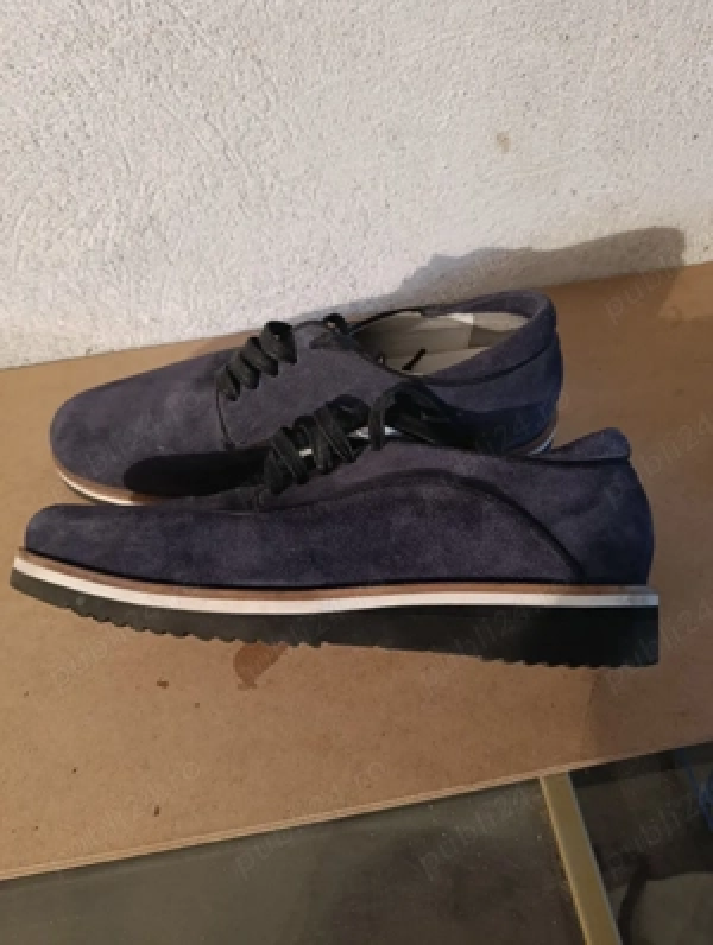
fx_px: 630
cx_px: 356
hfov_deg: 59.0
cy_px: 472
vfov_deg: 73.8
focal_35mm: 23
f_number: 1.65
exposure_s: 1/25.1
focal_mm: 6.11
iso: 3443
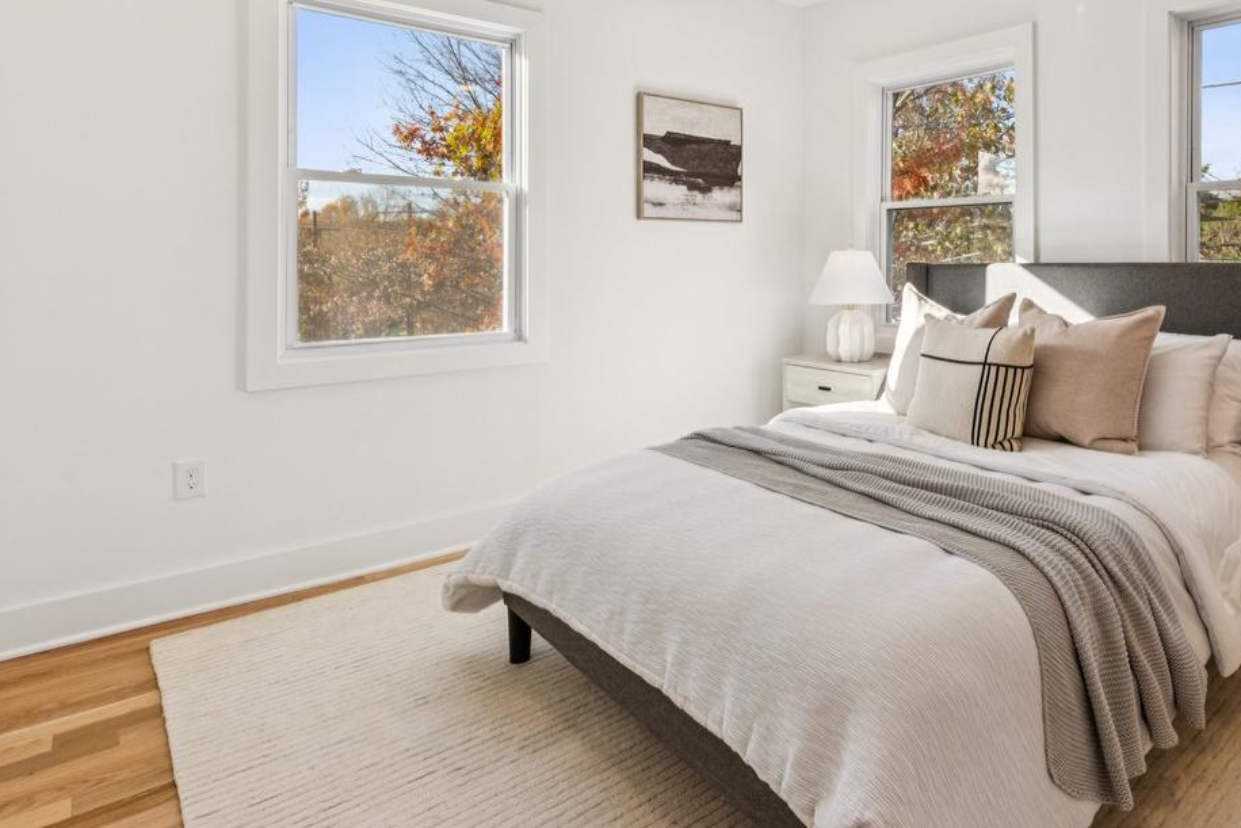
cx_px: 795
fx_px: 758
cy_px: 271
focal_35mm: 22
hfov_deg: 76.8
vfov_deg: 55.9
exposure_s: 1/80
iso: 250
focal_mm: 14
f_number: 9
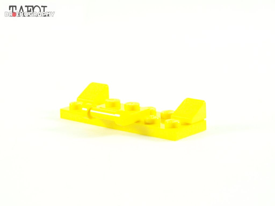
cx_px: 138
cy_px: 103
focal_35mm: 117
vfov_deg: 12.7
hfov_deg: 16.8
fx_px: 929
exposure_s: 1/60
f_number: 3.6
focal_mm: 19.4
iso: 400
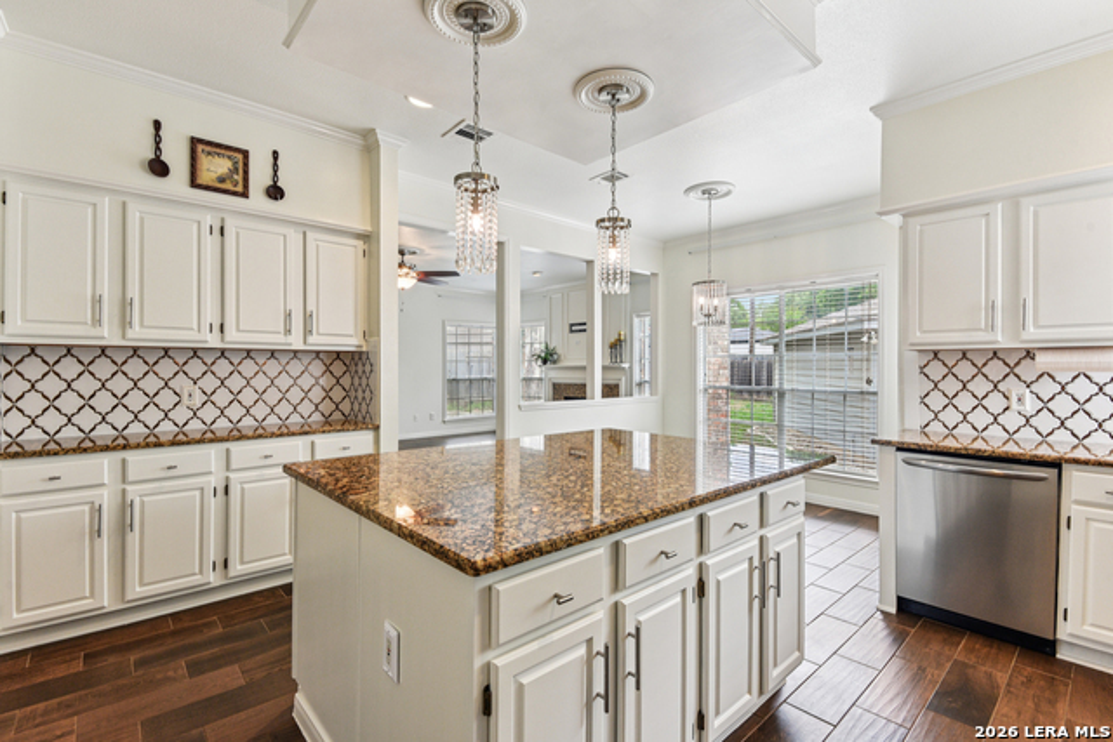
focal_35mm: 16
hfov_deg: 96.7
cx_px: 556
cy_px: 371
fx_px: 495
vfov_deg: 73.8
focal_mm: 16
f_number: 8
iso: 450
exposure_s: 1/15
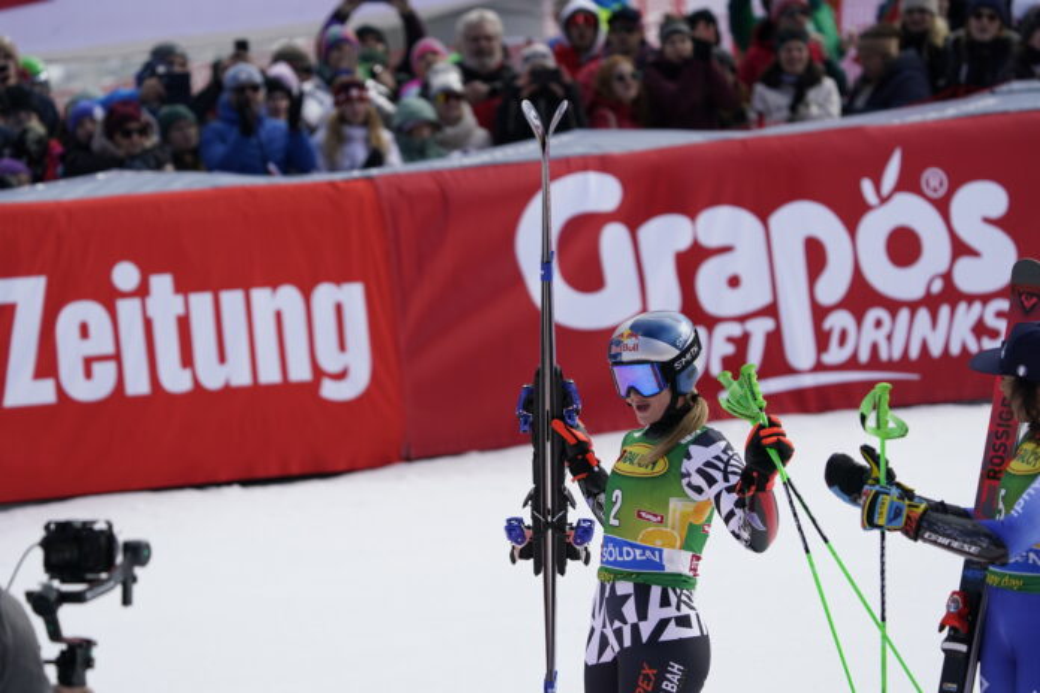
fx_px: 8926
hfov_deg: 6.7
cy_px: 346
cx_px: 520
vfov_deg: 4.4
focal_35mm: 309
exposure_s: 1/1600
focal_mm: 309
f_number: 6.3
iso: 640
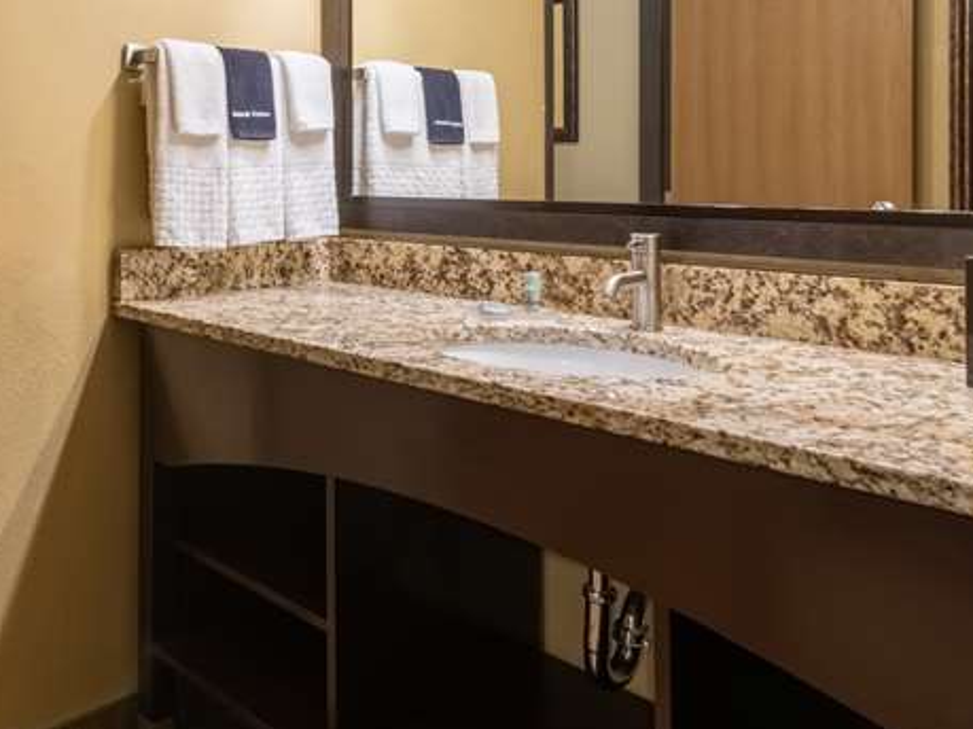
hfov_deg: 58.6
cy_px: 246
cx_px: 323
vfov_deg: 46.1
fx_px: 843
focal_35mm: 30
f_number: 8
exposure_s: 1/100
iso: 320
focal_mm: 14
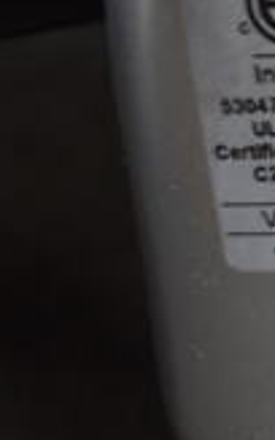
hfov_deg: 10.5
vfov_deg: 19.8
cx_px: 706
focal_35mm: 103
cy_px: 49
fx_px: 1234
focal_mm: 18
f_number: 5
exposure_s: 1/60
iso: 800
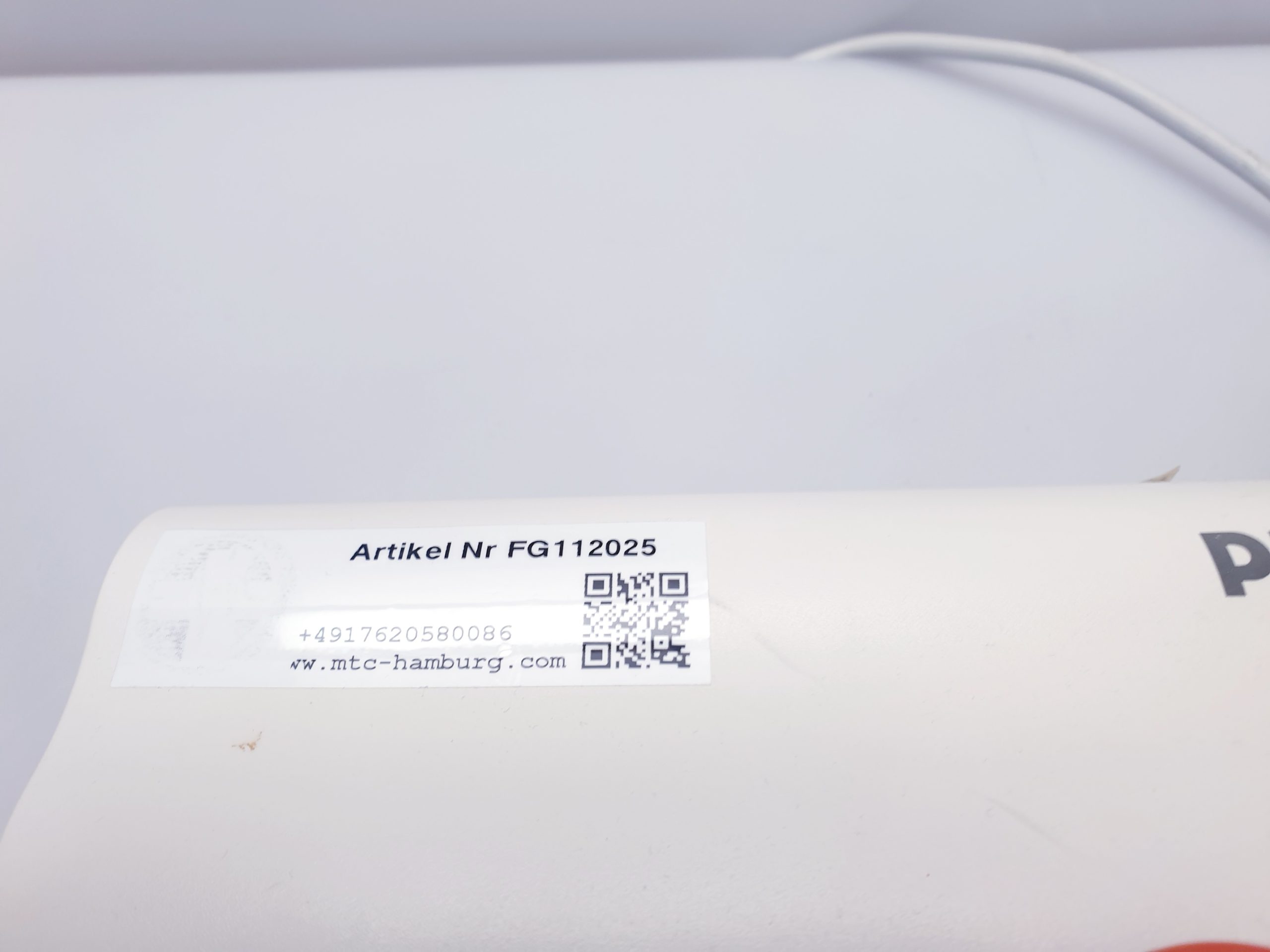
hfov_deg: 67.3
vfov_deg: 53.1
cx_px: 635
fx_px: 954
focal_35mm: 26
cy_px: 476
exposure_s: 1/100
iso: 100
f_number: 2.4
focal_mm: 4.3
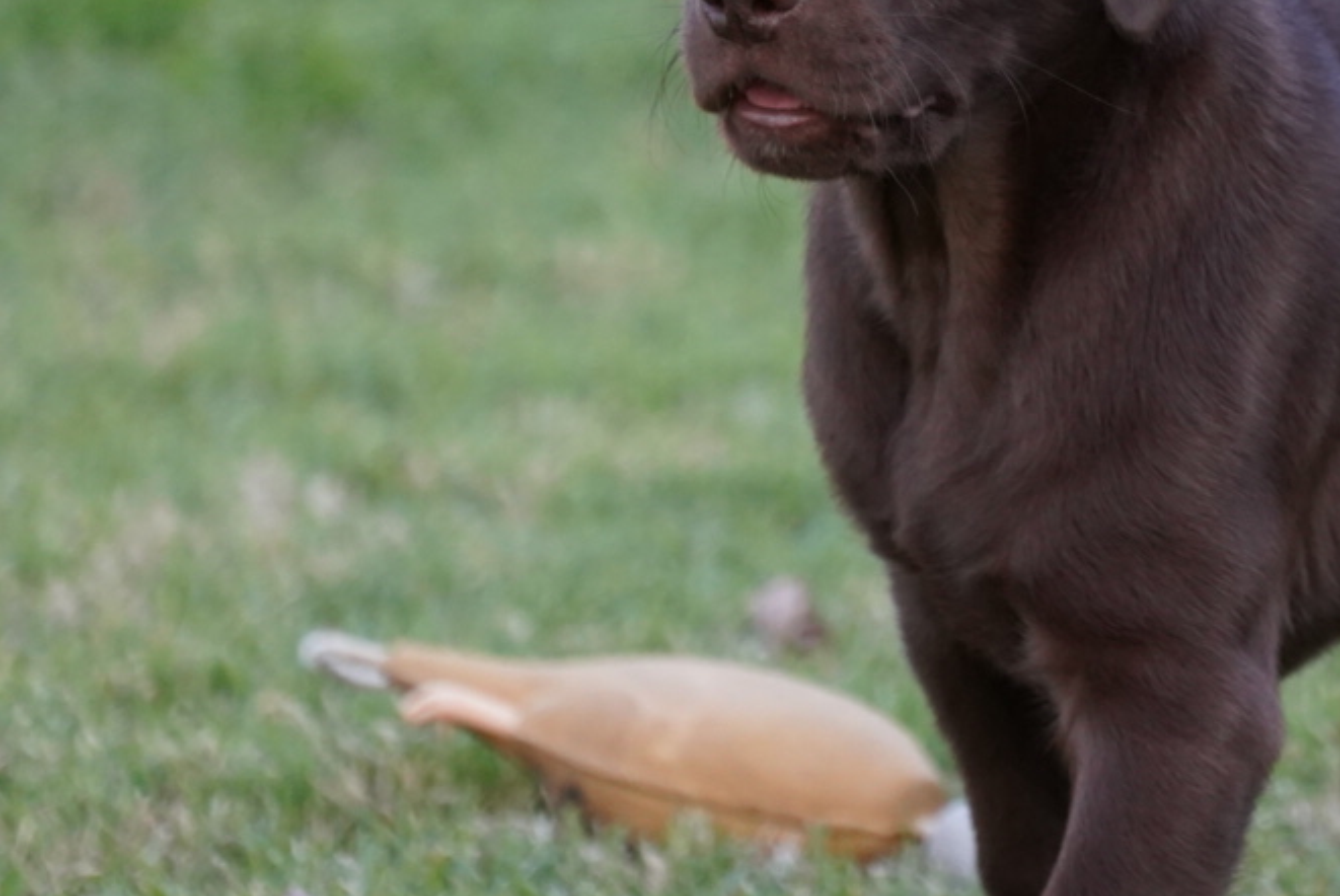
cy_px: 259
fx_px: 25333
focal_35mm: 680
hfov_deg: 3.0
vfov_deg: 2.0
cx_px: 1149
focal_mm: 278
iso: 3200
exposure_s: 1/320
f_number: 5.6
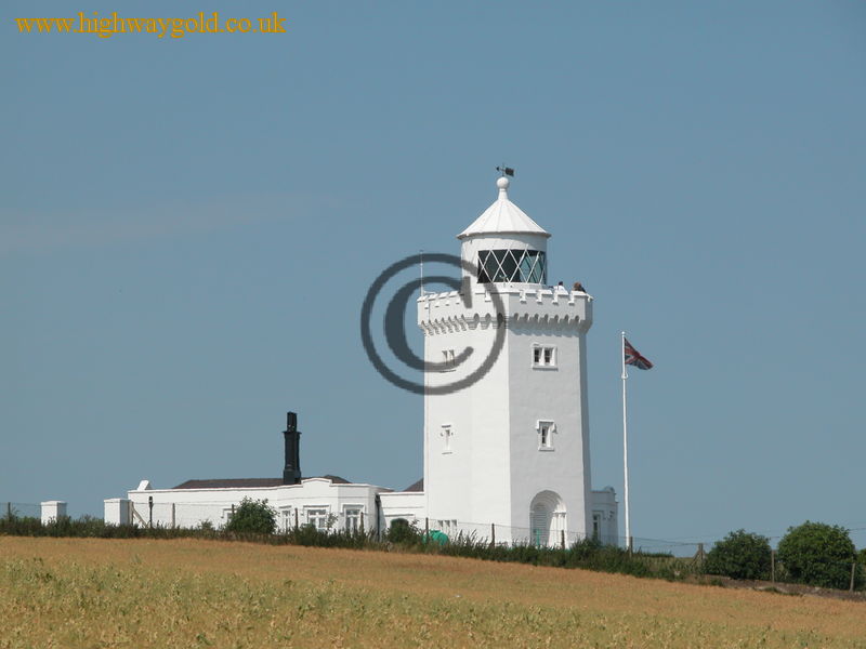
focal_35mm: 191
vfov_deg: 7.8
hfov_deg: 10.4
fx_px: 4778
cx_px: 433
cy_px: 324
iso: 100
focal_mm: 48.5
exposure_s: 1/595
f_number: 7.1
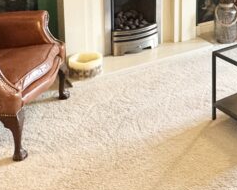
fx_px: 414
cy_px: -38
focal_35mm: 59
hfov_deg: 29.1
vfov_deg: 23.6
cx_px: 256
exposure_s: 1/50
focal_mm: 2.22
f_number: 2.2
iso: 320
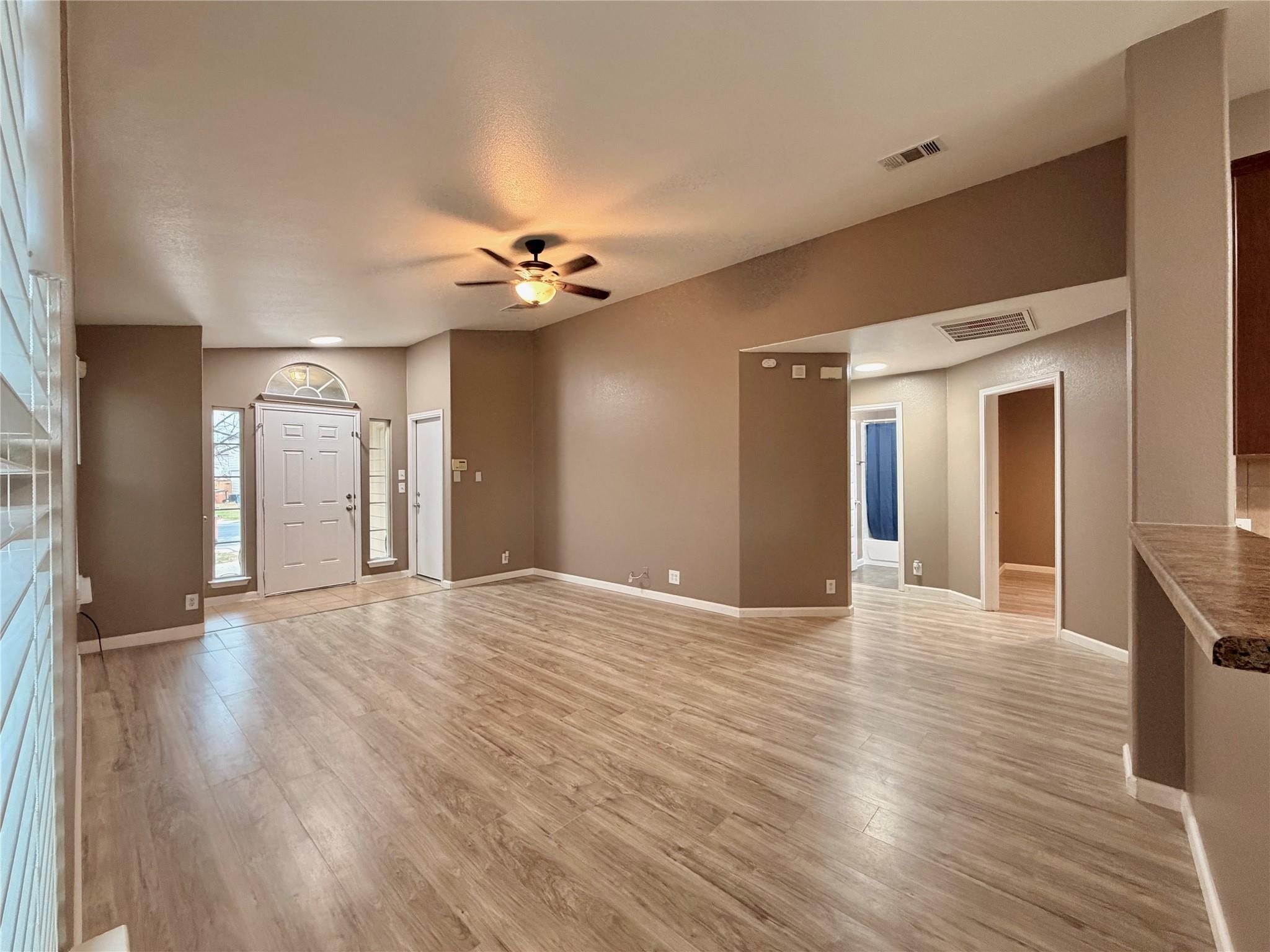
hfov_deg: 102.1
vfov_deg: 85.7
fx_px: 514
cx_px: 635
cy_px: 476
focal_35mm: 14
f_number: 2.2
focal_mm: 2.22
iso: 400
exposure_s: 1/60
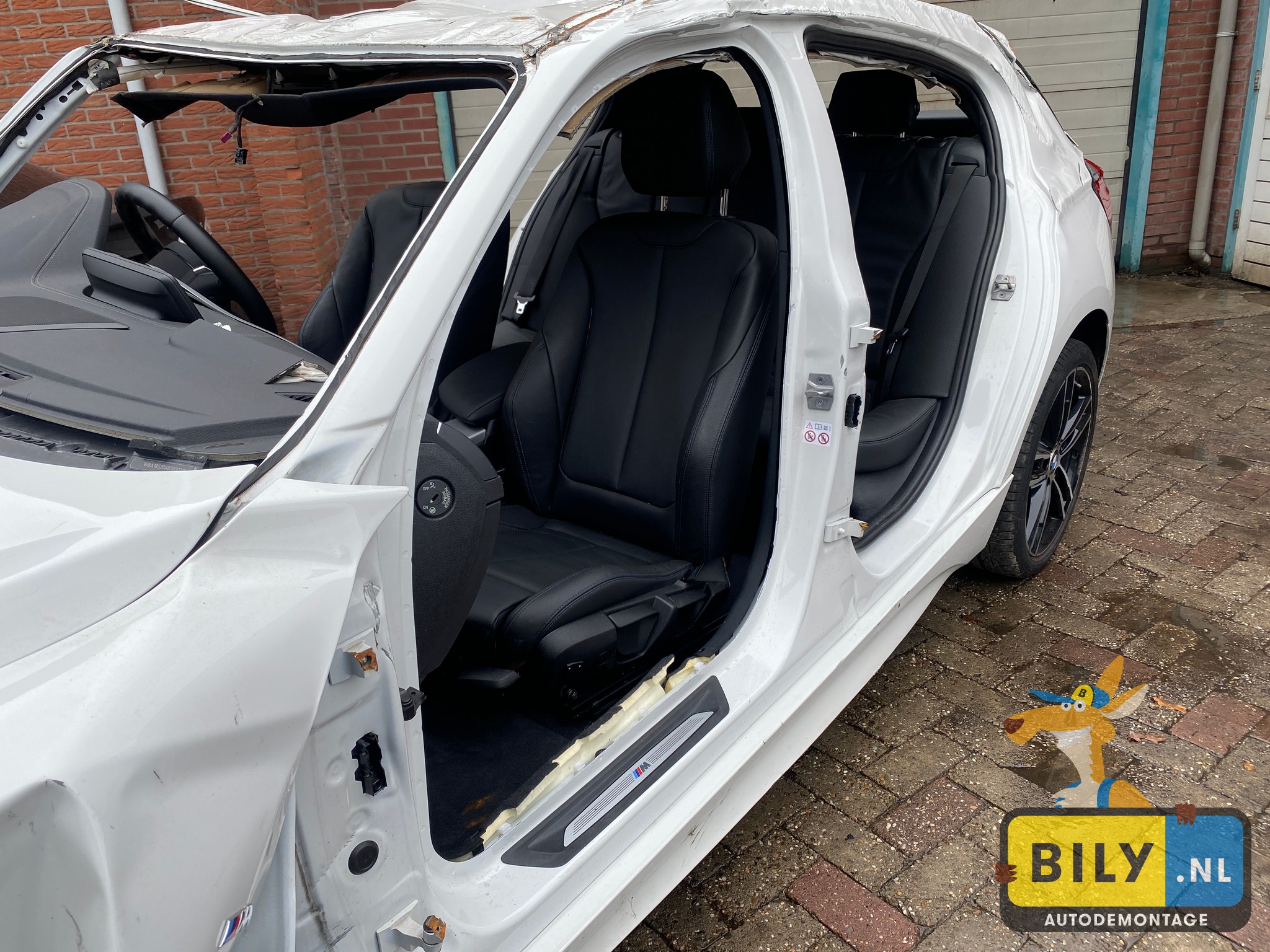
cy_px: 476
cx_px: 635
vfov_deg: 53.1
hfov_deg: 67.3
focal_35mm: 26
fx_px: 954
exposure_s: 1/620
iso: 32
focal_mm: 4.25
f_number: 1.8
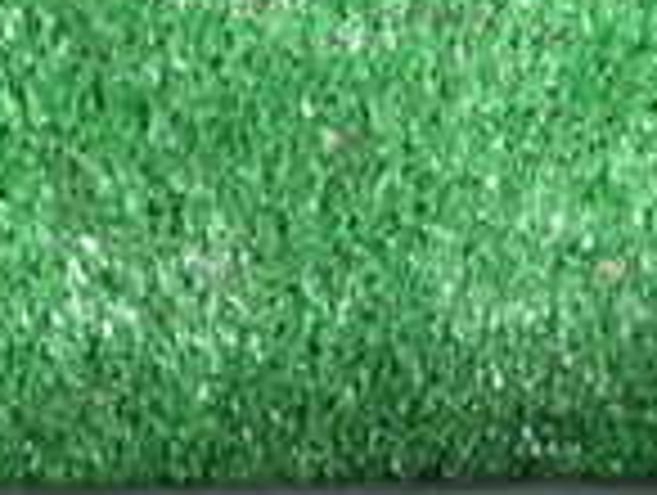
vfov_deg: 11.6
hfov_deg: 16.0
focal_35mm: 123
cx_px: 310
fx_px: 2338
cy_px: 734
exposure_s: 1/20
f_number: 2.3
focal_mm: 5.4
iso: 800
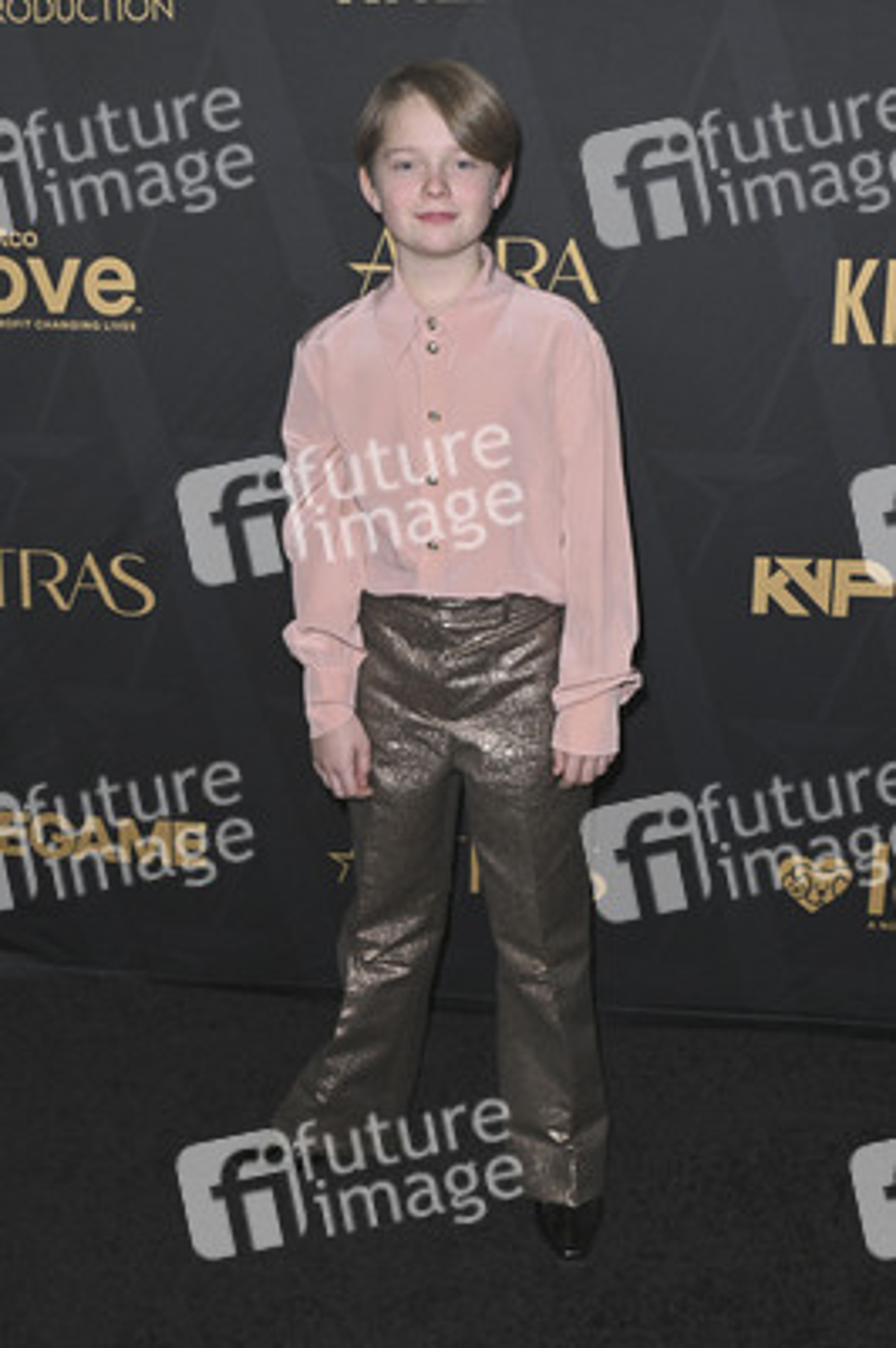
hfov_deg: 34.2
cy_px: 674
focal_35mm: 39
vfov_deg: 49.6
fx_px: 1458
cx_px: 448
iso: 2000
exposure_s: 1/320
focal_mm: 39
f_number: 6.3
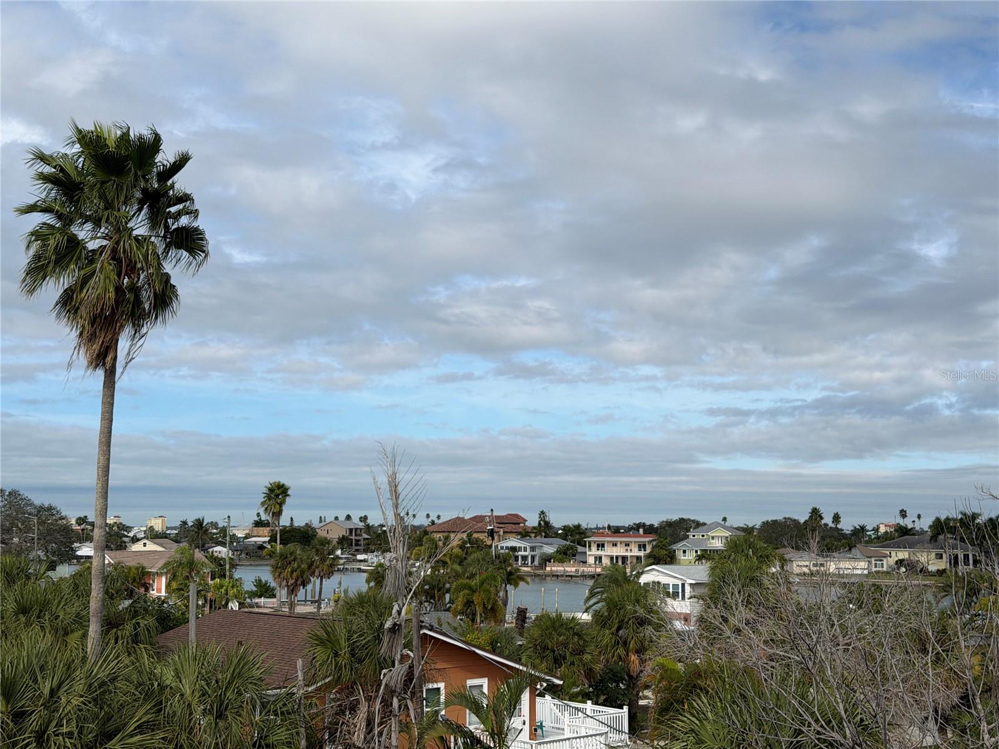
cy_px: 374
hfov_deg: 39.7
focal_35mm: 48
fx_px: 1385
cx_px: 500
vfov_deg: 30.3
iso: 80
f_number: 1.78
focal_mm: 6.76
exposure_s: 1/11364
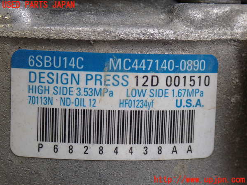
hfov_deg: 22.3
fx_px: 628
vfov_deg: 16.8
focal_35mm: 88
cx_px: 124
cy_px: 92
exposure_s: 1/80
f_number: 4.5
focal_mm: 15.66
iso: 250
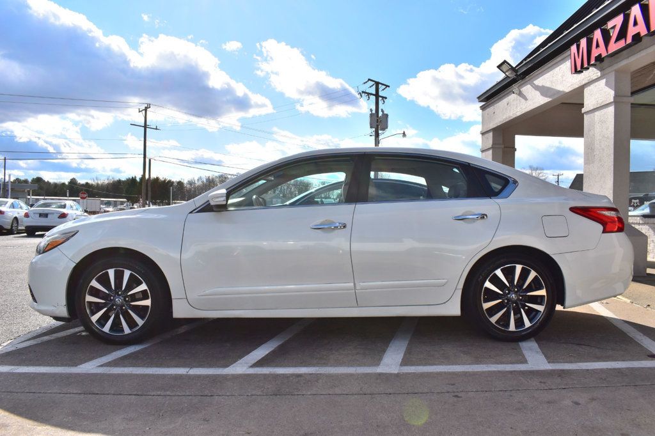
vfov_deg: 47.9
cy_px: 218
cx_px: 328
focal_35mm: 27
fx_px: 491
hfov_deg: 67.4
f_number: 11
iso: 250
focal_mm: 18
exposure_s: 1/500
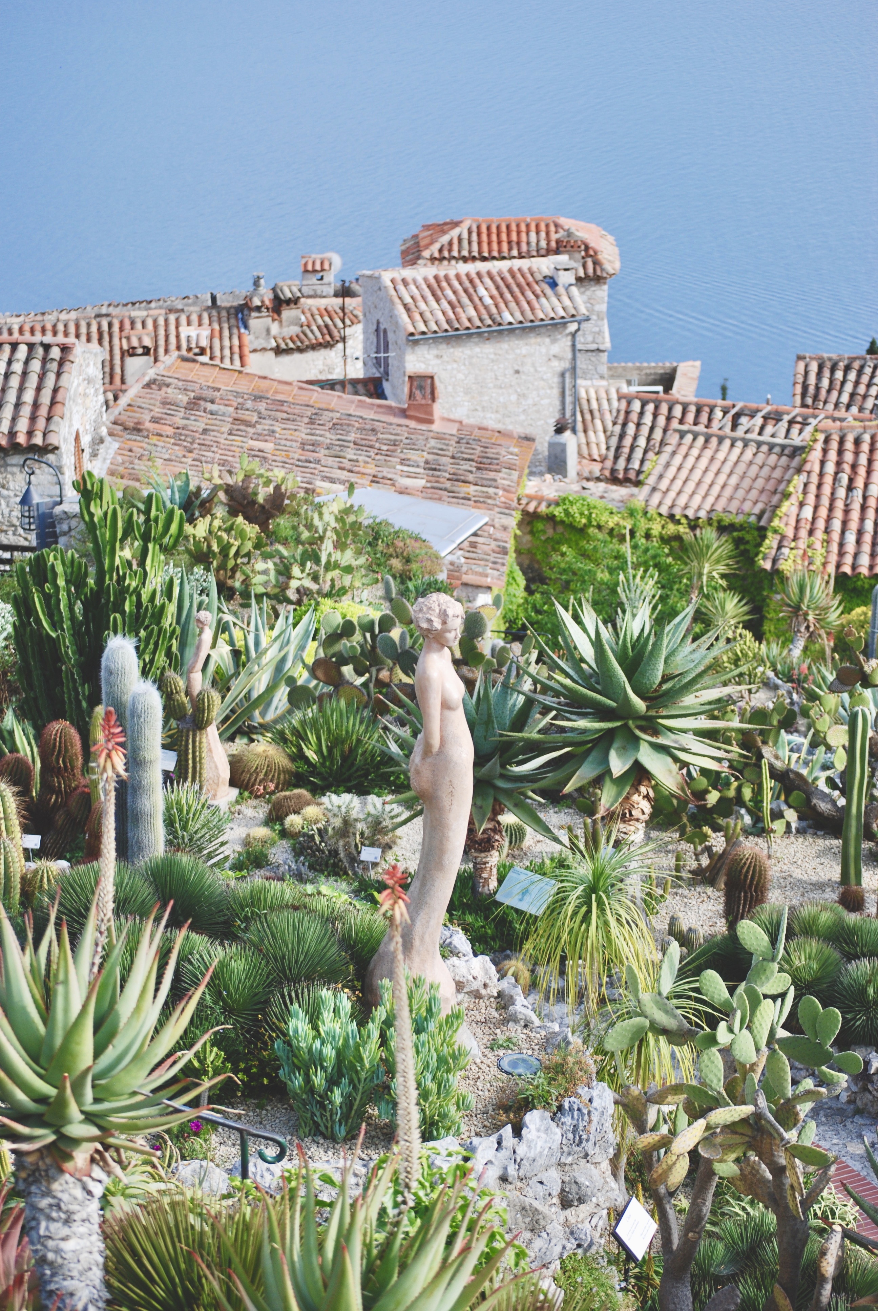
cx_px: 439
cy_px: 656
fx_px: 3009
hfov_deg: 16.6
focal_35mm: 82
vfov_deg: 24.6
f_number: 4
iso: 250
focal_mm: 55
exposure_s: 1/800
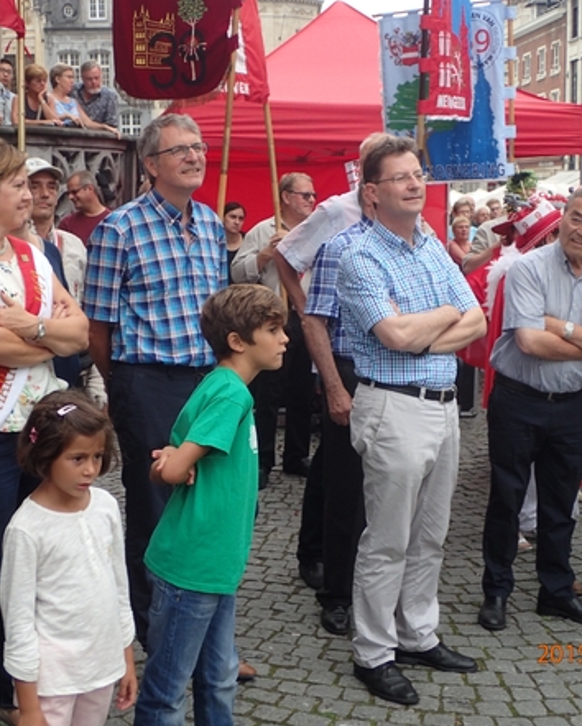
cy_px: 361
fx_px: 1140
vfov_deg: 35.3
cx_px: 235
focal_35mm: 53
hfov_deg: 28.6
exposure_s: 1/320
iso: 100
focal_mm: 7.34
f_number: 2.8
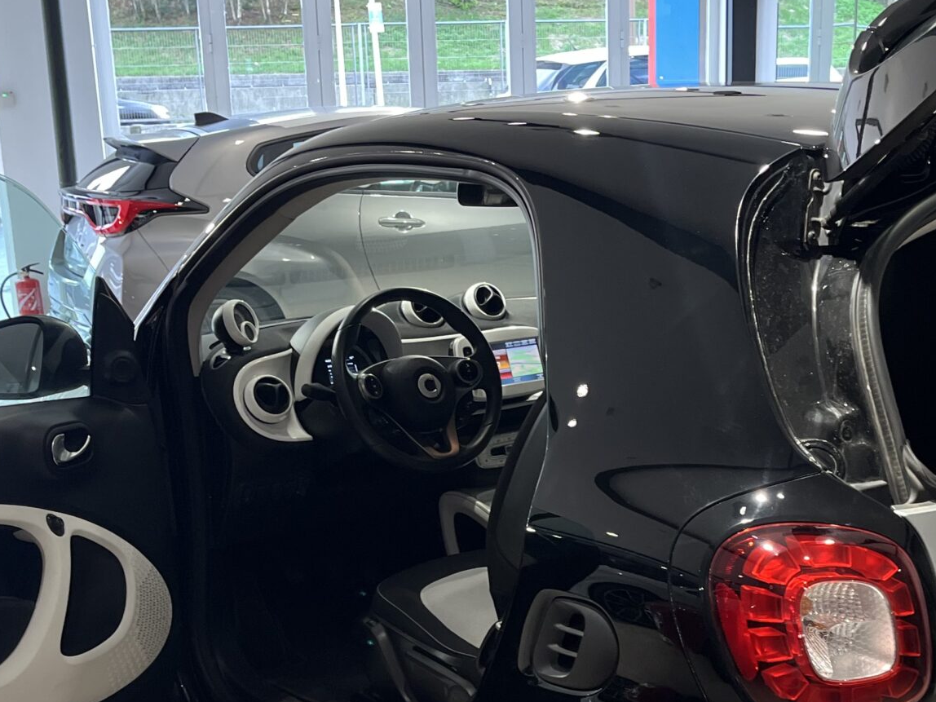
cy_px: 557
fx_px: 1568
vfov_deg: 24.8
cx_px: 578
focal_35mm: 58
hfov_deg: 33.1
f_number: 1.6
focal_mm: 5.1
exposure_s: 1/100
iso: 100
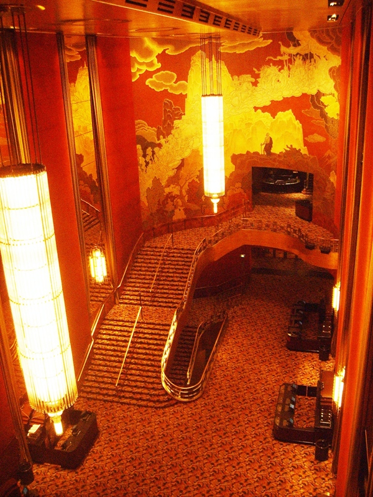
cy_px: 248
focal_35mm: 35
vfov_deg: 52.6
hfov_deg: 40.7
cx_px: 186
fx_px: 503
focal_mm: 5.8
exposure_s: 1/15
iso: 100
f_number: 2.8
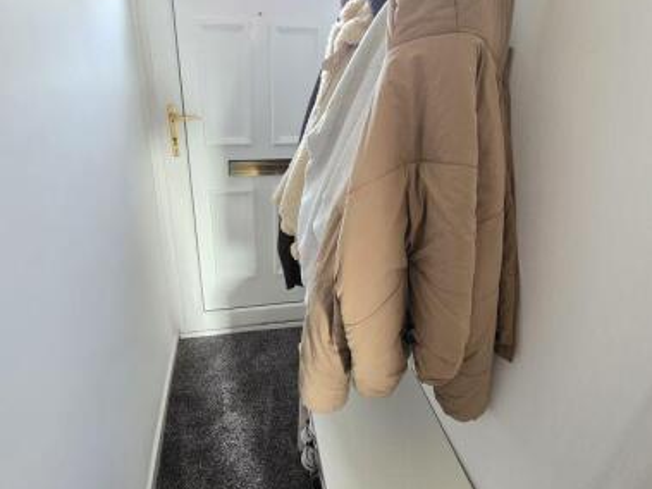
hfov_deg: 81.8
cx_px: 323
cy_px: 223
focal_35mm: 20
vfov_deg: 65.8
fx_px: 377
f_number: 1.9
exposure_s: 1/25
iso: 1000
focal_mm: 2.2
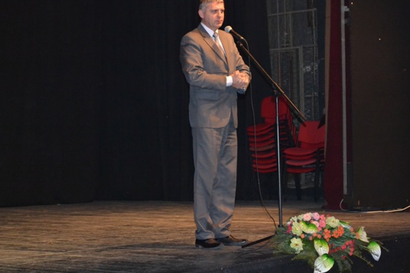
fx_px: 979
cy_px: 117
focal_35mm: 86
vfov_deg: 15.9
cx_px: 219
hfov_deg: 23.6
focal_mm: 48
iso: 3200
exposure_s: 1/60
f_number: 5.6
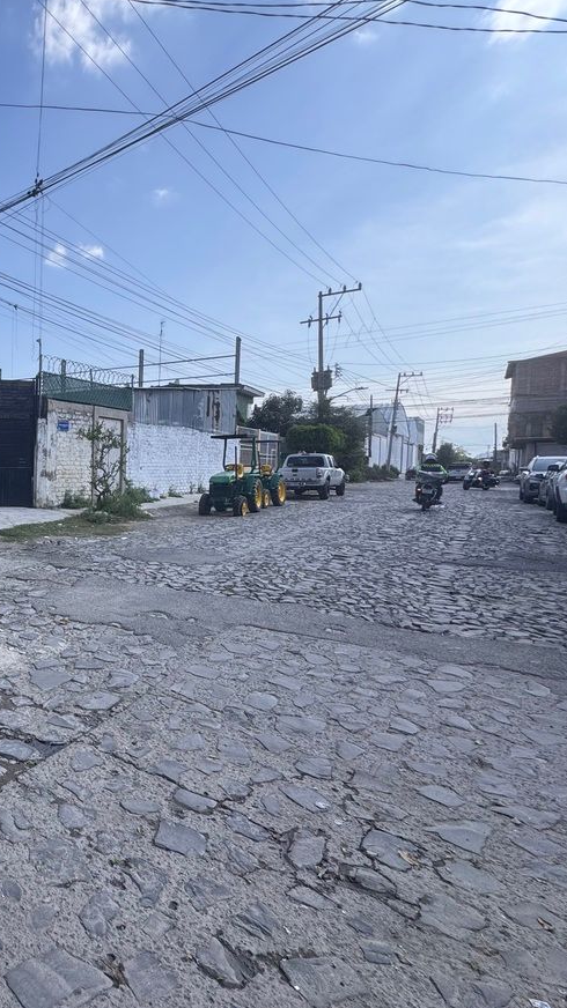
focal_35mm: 21
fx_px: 562
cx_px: -64
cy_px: 491
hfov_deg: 41.8
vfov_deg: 83.8
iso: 40
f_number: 2.2
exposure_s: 1/1370
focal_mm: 2.22
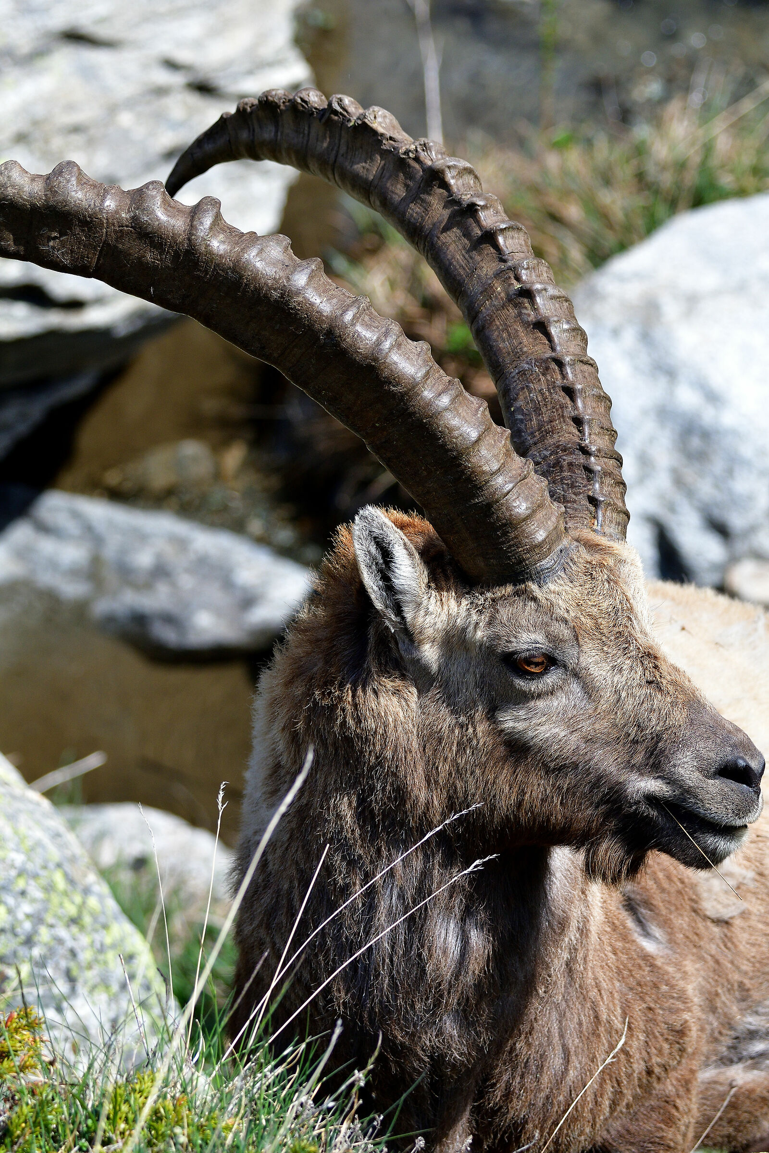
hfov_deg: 8.7
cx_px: 384
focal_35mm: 158
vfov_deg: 13.0
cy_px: 576
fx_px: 5046
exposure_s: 1/2500
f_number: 5.6
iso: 640
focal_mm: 105
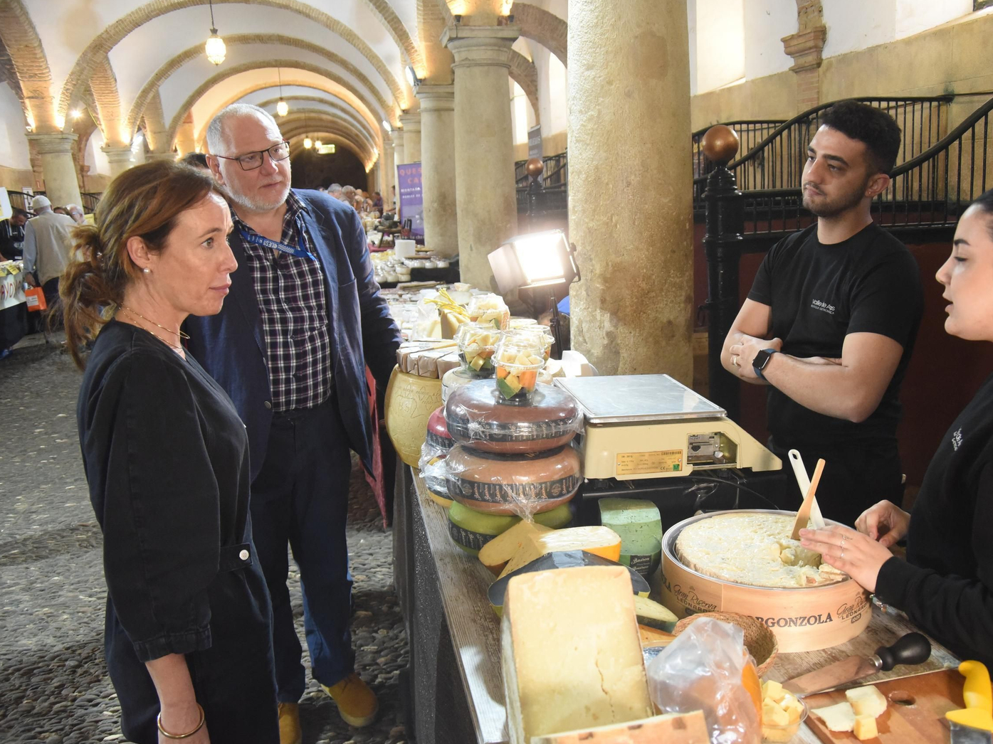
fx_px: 918
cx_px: 567
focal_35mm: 32
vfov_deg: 44.2
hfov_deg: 56.6
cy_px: 377
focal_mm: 29
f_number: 8
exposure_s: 1/160
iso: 5600
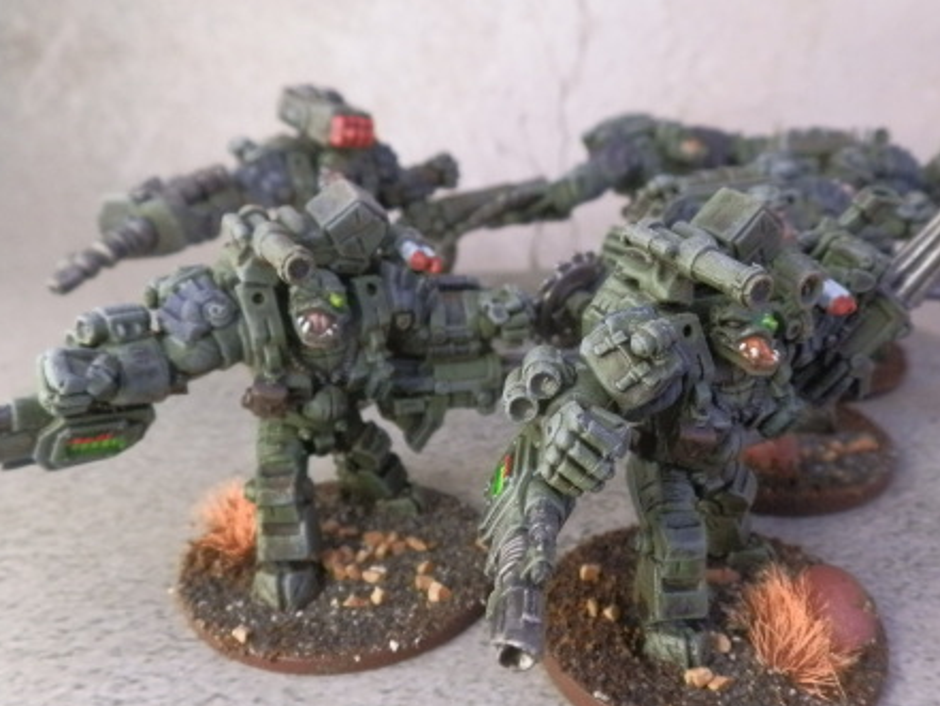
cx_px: 526
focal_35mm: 34
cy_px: 395
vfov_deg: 41.7
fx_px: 924
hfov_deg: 53.8
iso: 400
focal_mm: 5
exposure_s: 1/80
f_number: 3.1
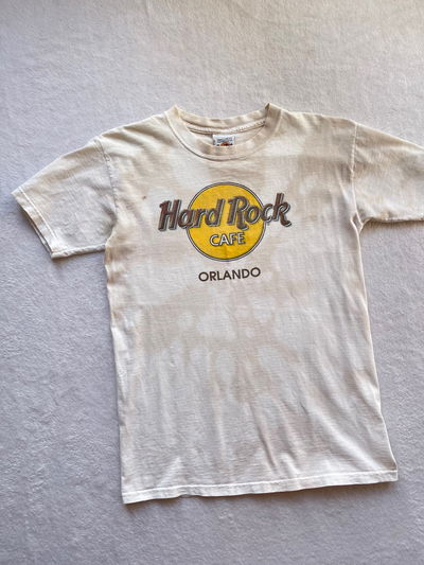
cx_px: 212
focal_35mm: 26
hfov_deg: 53.1
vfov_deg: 67.3
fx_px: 424
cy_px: 282
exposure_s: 1/258
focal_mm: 5.1
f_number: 1.6
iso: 50
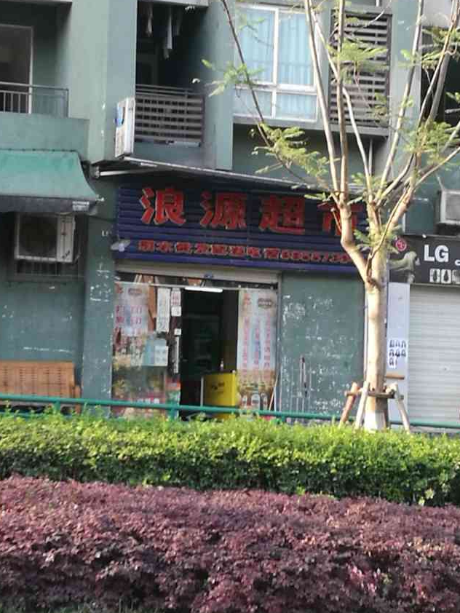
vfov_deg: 19.1
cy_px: 295
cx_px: 234
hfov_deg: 14.4
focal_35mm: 103
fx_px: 1824
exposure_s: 1/100
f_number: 2.2
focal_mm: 4.5
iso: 50
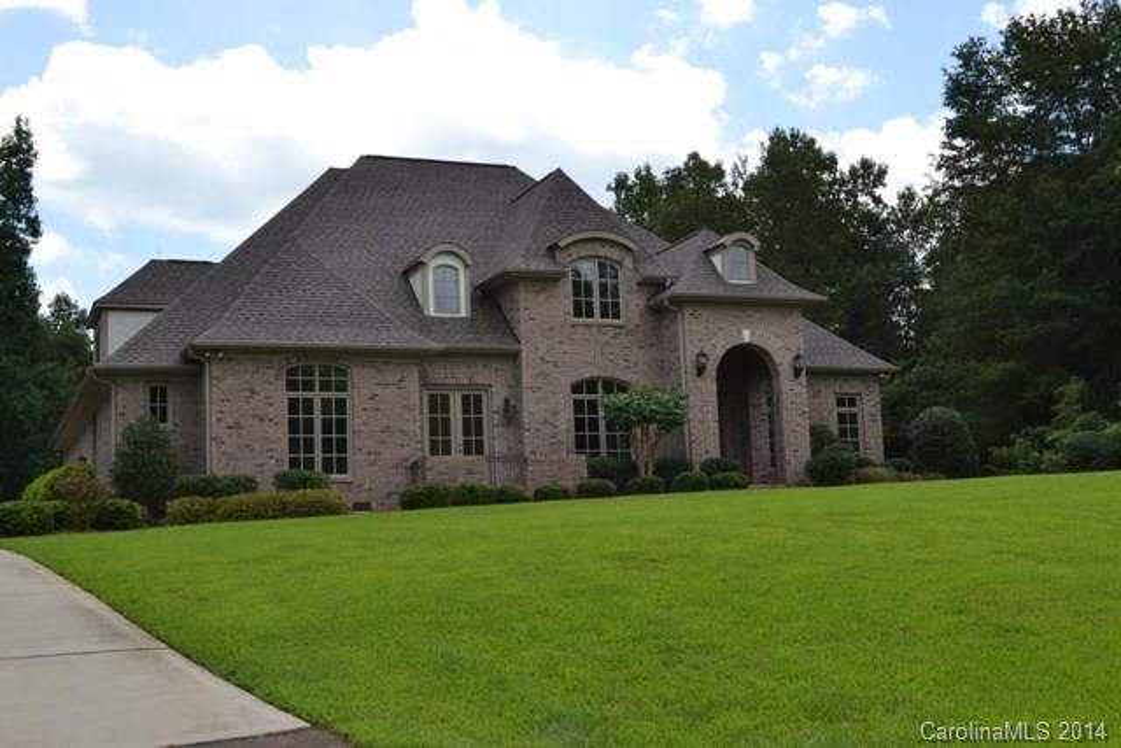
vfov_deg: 30.9
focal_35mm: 44
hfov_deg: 45.0
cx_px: 560
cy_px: 374
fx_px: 1355
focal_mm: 29
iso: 100
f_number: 8
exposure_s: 1/200
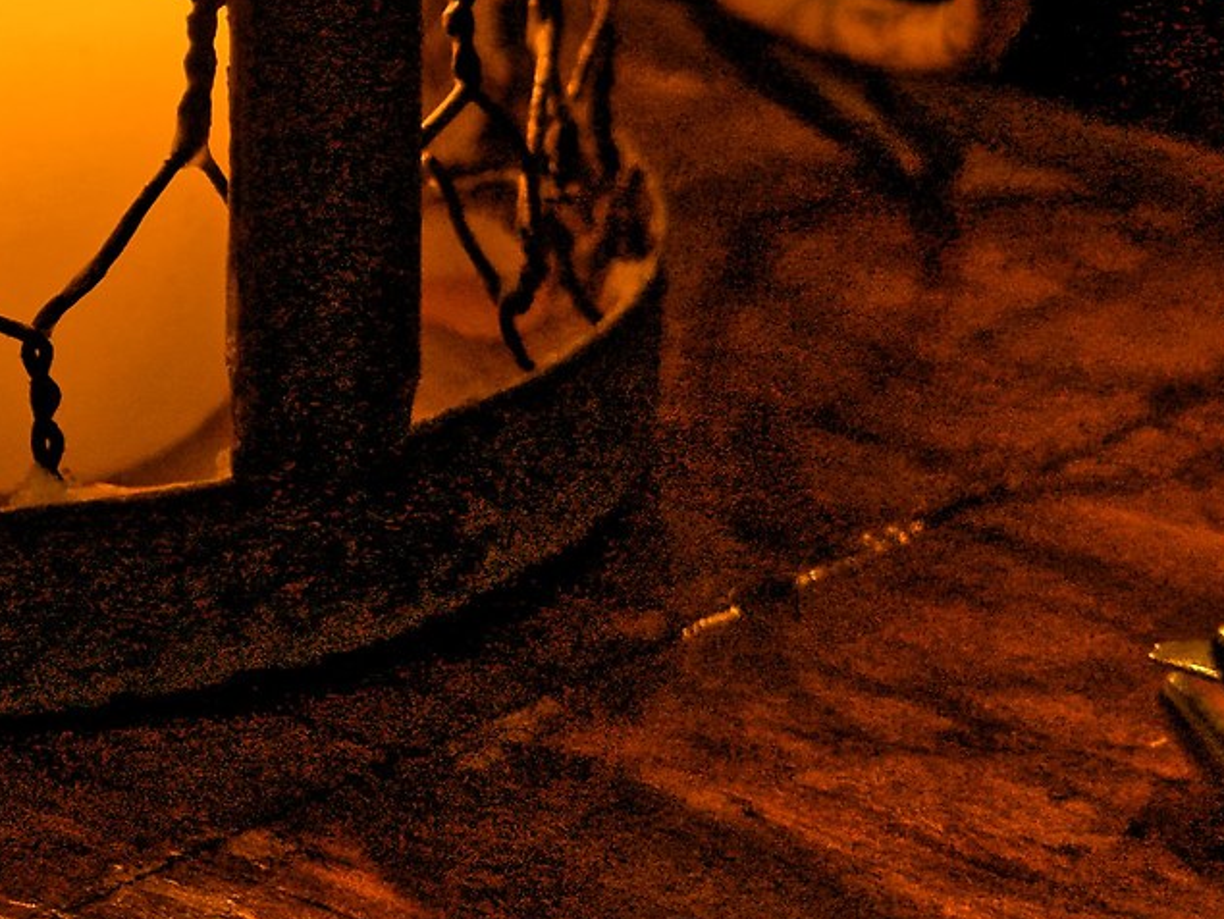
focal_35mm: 189
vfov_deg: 7.8
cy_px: -108
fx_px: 6687
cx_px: -75
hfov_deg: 10.4
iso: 400
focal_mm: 25
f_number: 4.5
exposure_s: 1/50
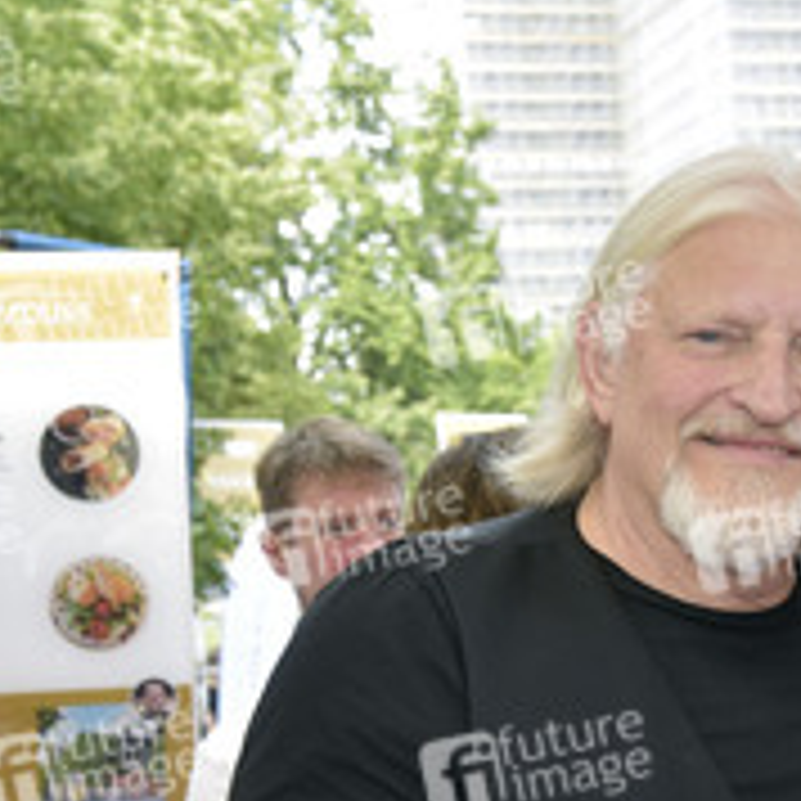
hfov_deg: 19.4
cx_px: 866
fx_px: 2251
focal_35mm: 86
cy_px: 652
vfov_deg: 19.9
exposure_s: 1/125
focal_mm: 40
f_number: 5.6
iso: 400
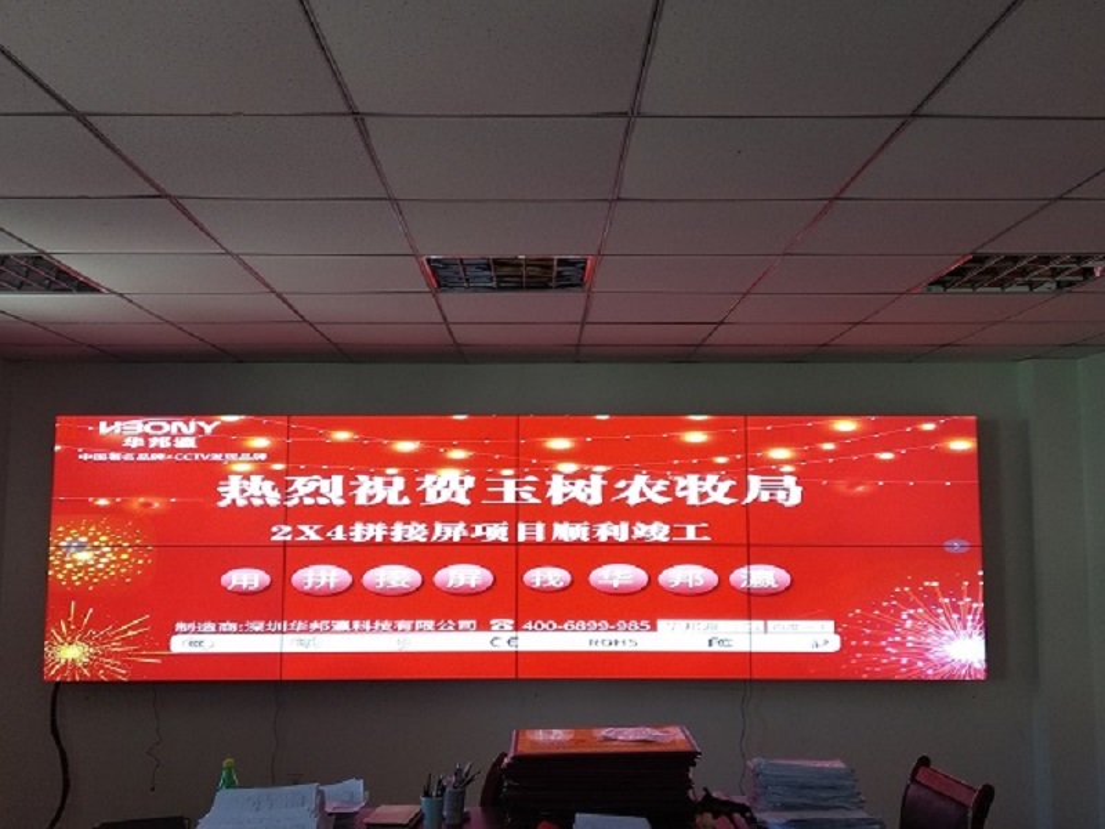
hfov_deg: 67.3
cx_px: 552
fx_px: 830
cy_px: 414
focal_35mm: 26
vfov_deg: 53.1
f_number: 2.2
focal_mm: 3.82
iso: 160
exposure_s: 1/33
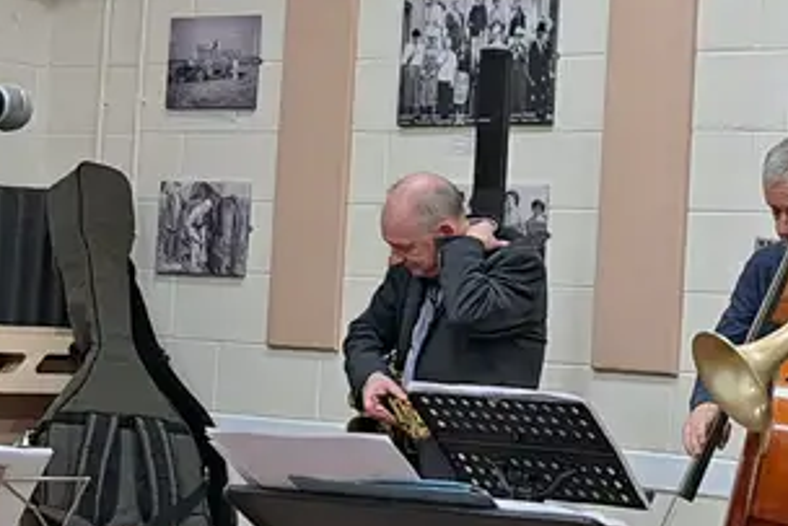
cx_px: 604
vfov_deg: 11.9
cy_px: 166
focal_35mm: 115
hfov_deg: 17.7
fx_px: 2518
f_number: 1.8
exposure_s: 1/50
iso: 200
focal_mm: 5.23
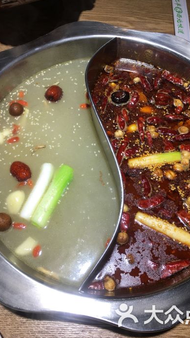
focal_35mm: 32
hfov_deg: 36.6
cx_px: 109
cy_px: 169
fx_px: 286
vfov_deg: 61.0
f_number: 2.2
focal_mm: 4.15
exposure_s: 1/100
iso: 25
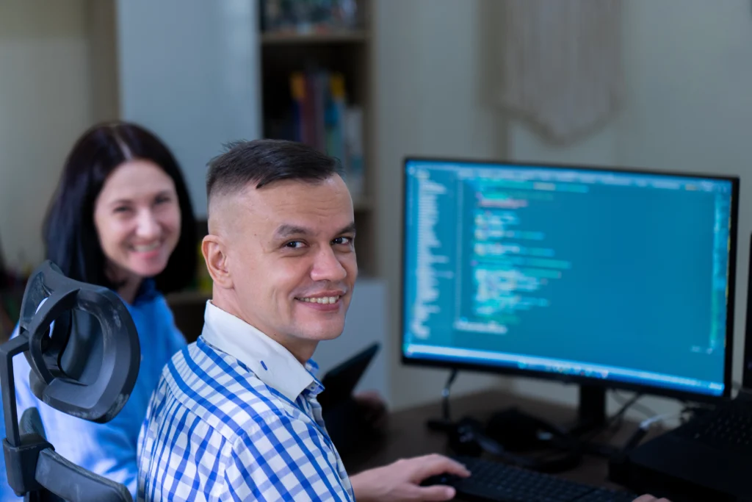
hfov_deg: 23.9
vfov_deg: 16.1
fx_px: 1776
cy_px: 251
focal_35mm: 85
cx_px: 376
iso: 400
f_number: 2.2
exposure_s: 1/50
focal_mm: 85
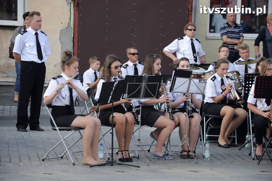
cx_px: 136
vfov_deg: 9.3
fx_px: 1110
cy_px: 90
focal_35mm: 147
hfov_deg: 14.0
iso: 400
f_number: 5.6
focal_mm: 98
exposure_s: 1/250
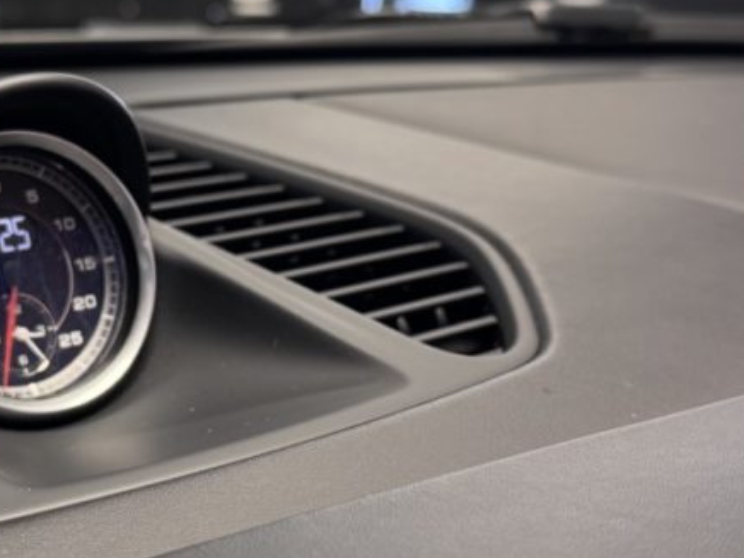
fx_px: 1419
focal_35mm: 66
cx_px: 208
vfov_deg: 22.3
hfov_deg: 29.0
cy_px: 278
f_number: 1.78
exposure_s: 1/121
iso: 200
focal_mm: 6.76
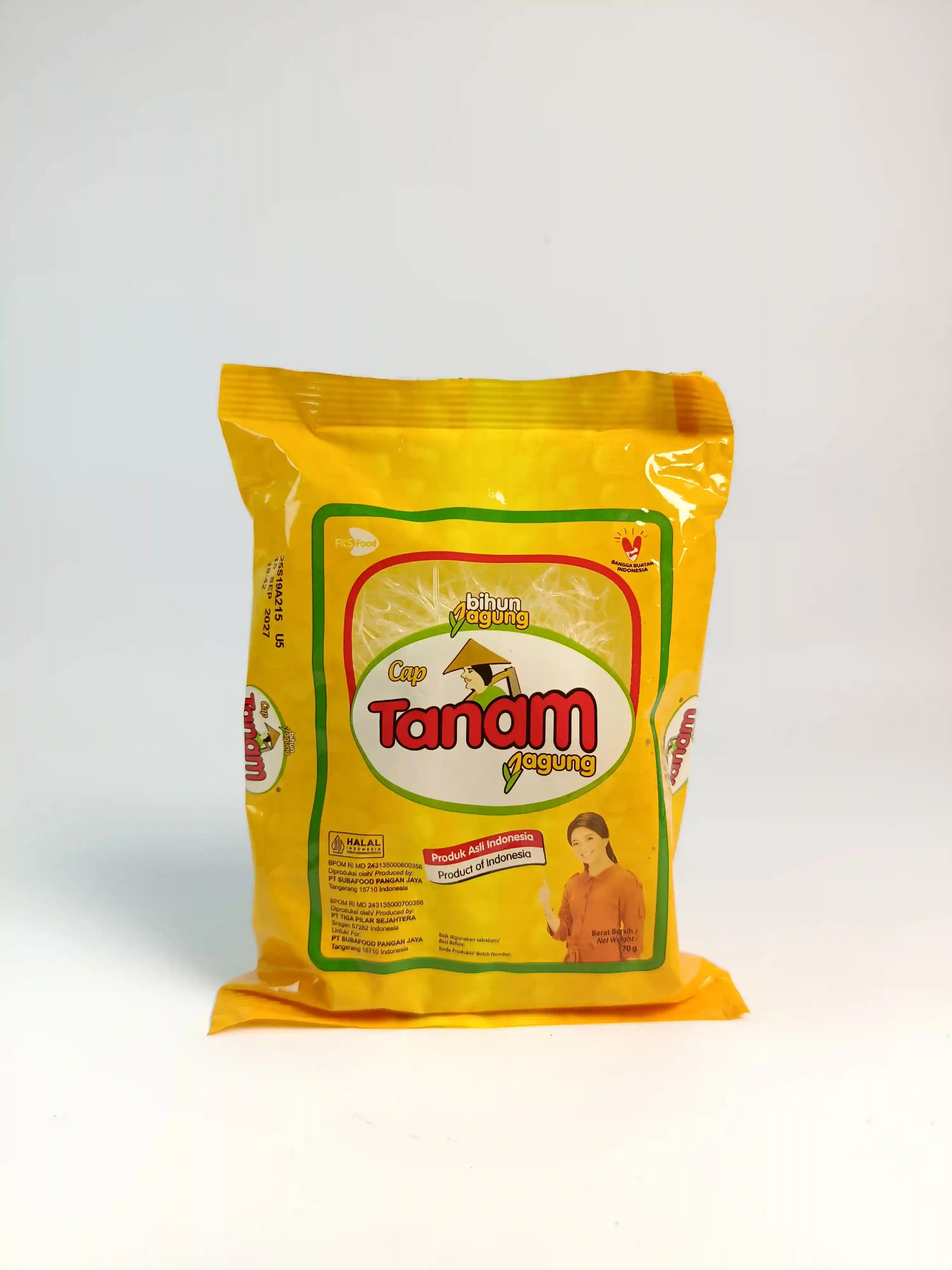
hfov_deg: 56.8
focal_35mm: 24
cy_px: 635
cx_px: 476
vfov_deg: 71.6
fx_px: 880
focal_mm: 5.24
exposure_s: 1/100
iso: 170
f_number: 1.7
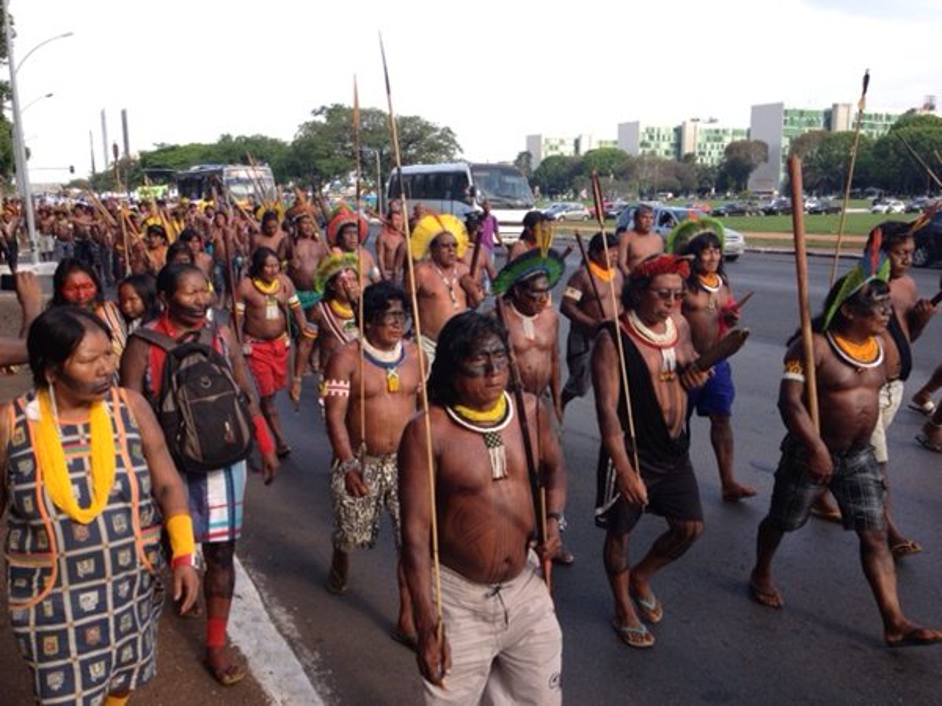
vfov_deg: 40.7
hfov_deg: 52.6
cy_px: 353
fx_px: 952
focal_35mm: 35
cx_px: 471
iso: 64
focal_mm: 4.28
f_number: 2.4
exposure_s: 1/431
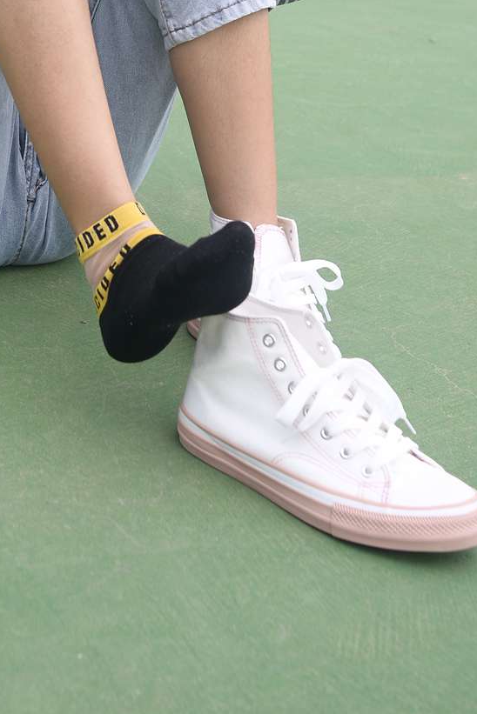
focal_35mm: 83
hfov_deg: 16.3
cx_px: 57
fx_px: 1648
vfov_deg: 23.1
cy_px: -60
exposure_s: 1/400
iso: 100
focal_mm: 35
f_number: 5.6
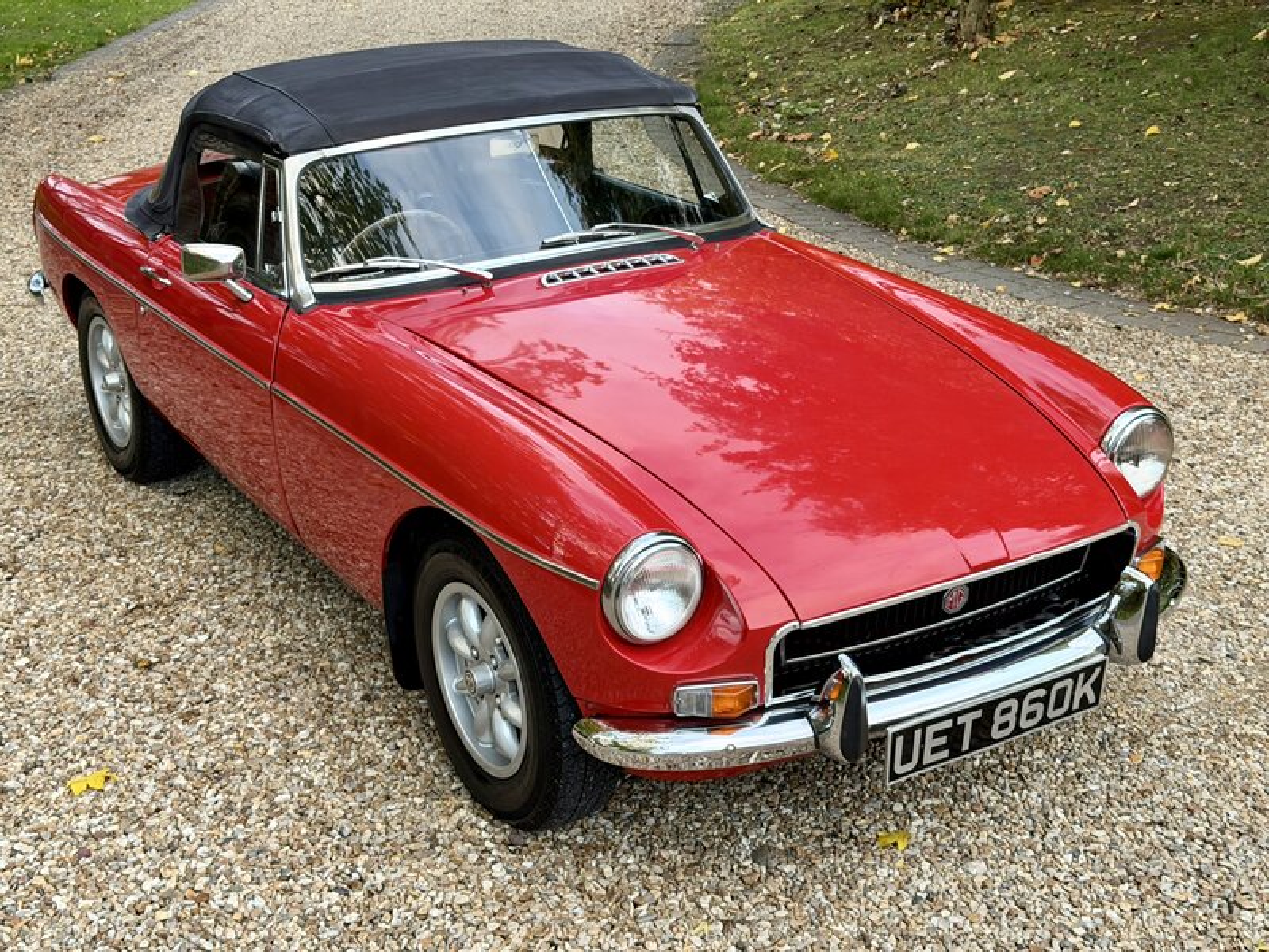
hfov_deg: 39.7
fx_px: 1760
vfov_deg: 30.3
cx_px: 634
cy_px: 476
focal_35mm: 48
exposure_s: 1/60
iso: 100
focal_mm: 6.76
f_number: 1.78
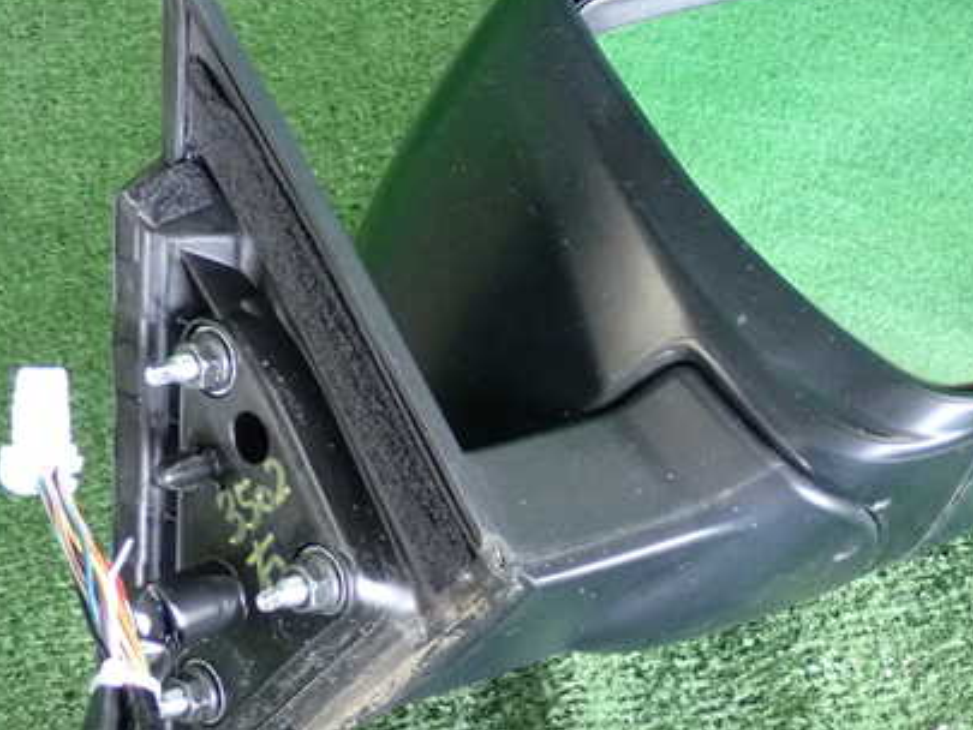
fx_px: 2249
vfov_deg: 18.4
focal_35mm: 80
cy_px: 334
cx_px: 690
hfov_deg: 24.2
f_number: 3.3
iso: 1250
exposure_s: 1/125
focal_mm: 9.65
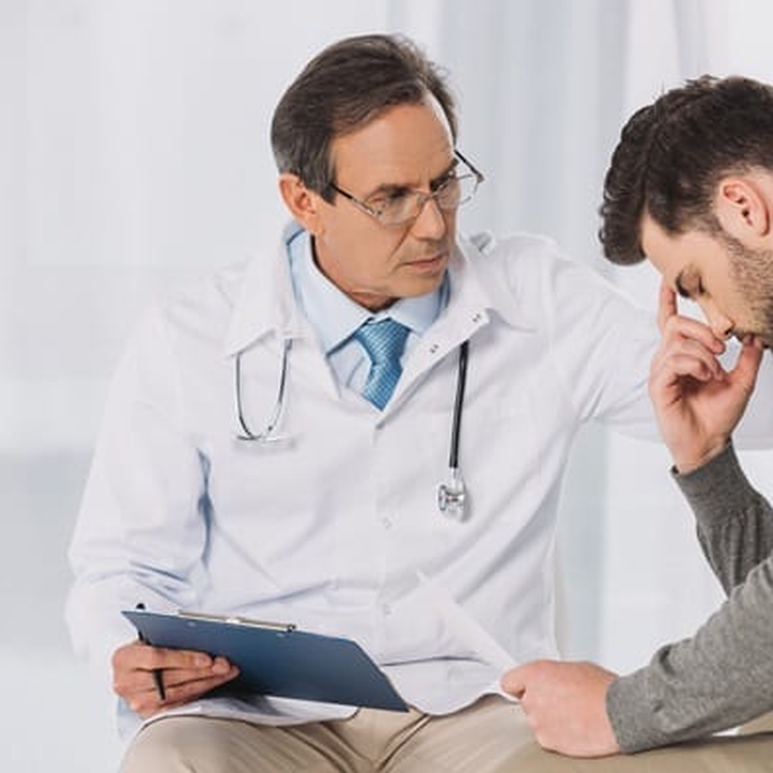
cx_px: 518
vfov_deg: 10.5
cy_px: 386
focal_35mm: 167
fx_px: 4219
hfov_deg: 10.5
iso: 125
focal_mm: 130
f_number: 5
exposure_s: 1/160
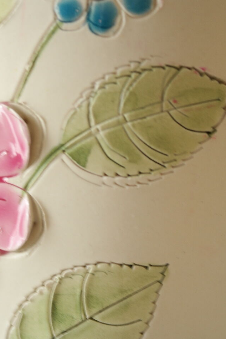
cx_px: 67
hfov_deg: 15.3
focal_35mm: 89
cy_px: 176
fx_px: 838
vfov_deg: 22.9
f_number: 6.3
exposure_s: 1/25
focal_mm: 32
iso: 100
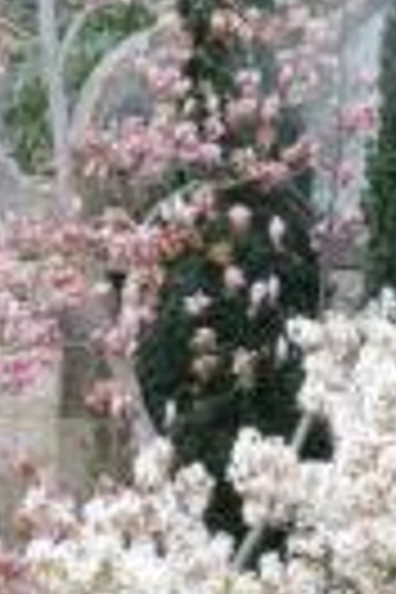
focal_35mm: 228
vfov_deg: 9.0
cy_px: 477
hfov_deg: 5.9
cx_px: -351
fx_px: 3762
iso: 6400
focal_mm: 59
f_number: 22
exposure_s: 1/50
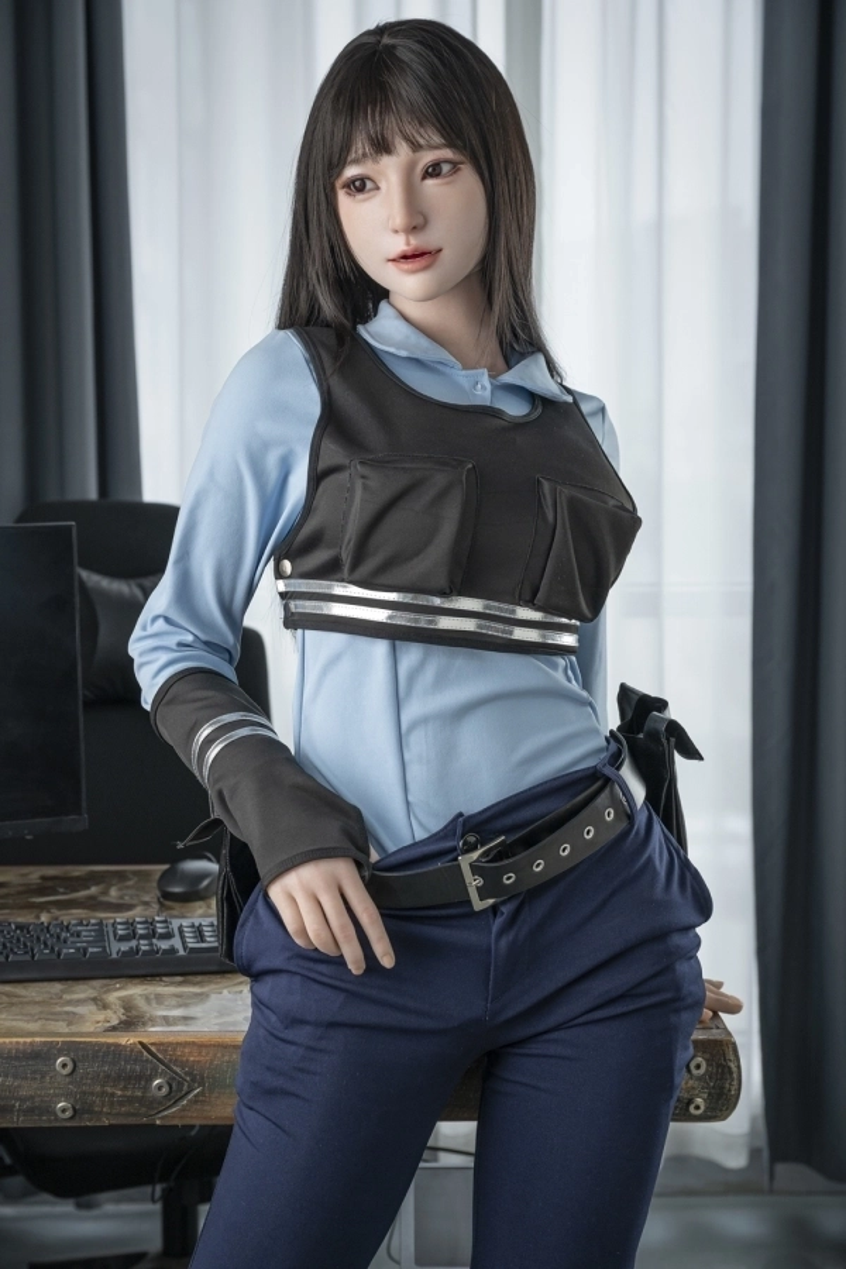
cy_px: 634
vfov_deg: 33.4
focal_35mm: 60
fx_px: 2115
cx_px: 423
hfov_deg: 22.6
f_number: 5.6
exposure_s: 1/100
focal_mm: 60
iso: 400
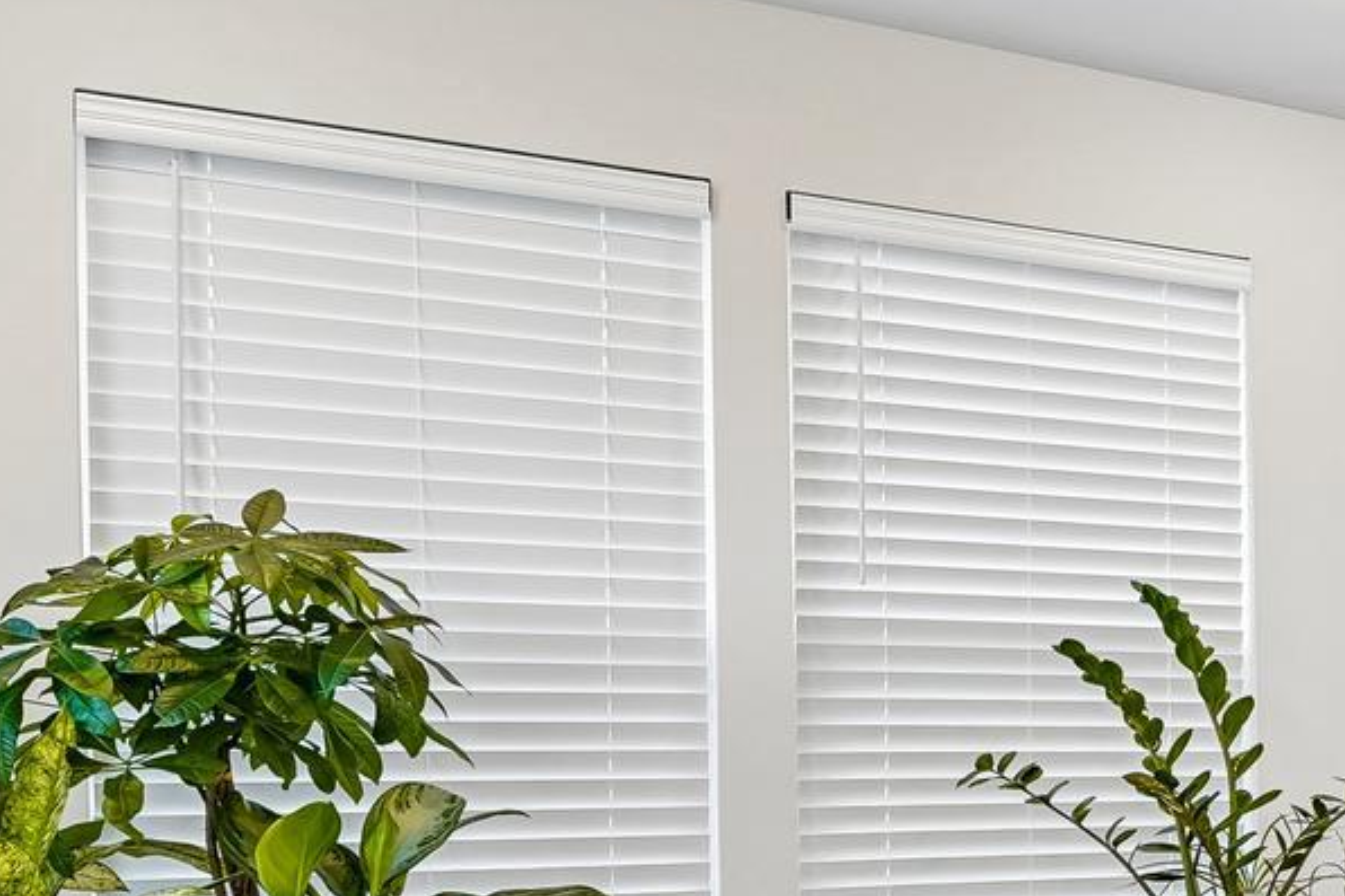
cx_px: 1995
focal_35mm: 55
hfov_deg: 26.6
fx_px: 2054
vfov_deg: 23.8
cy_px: 832
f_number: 8
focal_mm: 16
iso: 100
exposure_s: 1/5
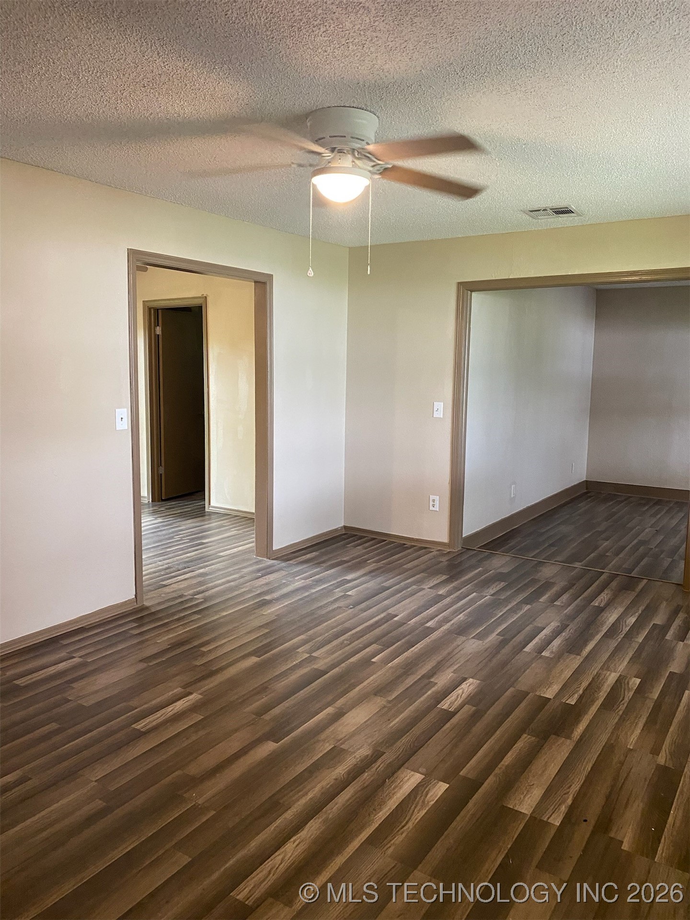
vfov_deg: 67.3
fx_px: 691
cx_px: 345
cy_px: 460
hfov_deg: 53.1
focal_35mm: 26
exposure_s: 1/60
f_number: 1.8
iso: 400
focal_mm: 4.25
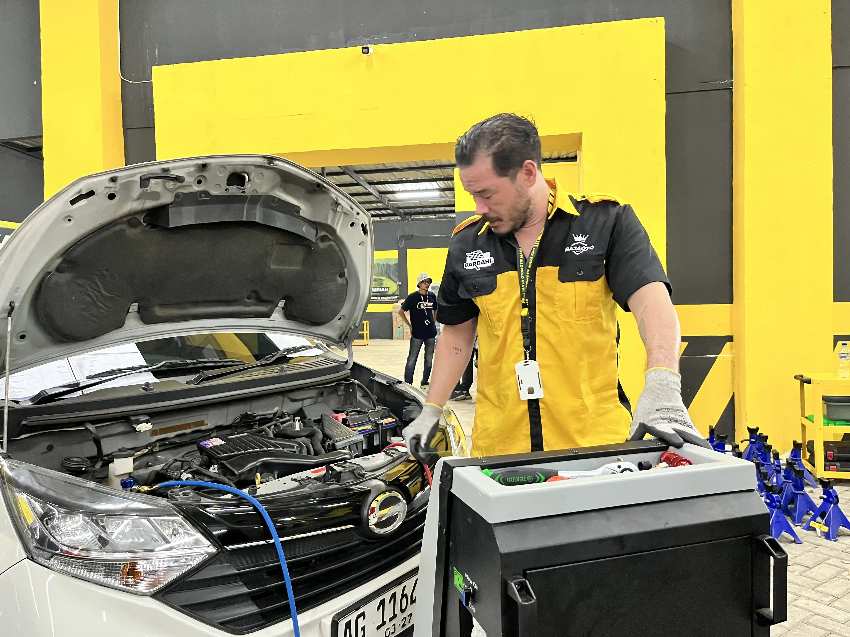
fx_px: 638
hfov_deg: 67.3
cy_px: 318
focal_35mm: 26
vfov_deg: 53.1
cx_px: 425
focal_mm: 5.1
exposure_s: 1/50
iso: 400
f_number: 1.6
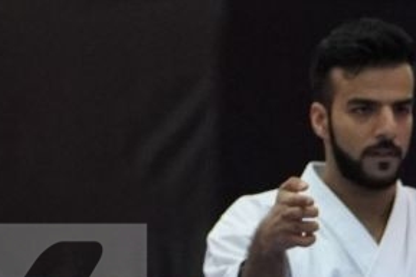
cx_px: -475
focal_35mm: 641
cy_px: 355
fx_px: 7410
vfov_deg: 2.1
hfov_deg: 3.2
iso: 5000
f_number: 2.8
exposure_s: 1/1000
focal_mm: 103
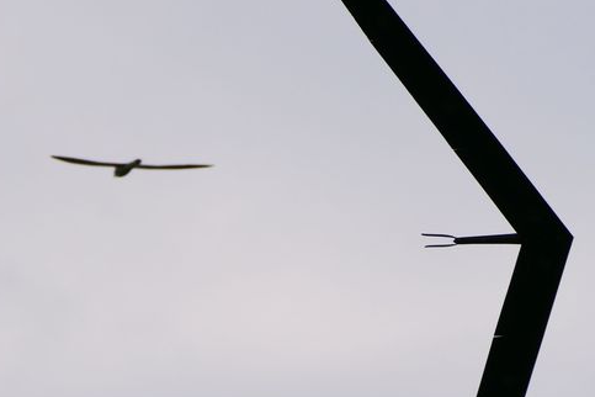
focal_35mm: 775
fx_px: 12808
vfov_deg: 1.8
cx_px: 342
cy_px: 235
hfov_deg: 2.7
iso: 200
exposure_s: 1/1300
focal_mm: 200
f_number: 6.3
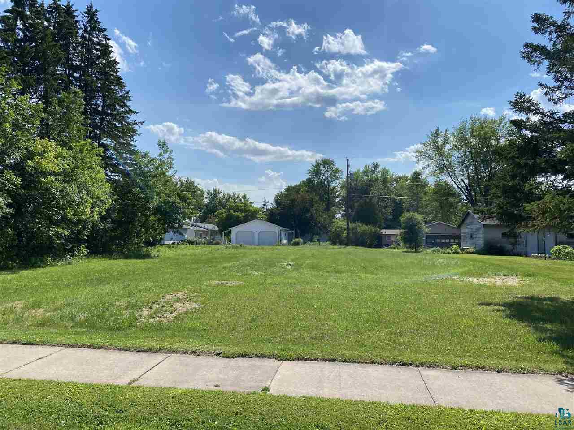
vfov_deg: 53.1
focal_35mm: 26
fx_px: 431
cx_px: 287
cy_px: 215
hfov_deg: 67.3
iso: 32
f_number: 1.8
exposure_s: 1/3610
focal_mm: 4.25
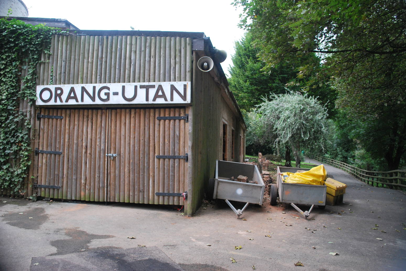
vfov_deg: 46.4
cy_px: 132
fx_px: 316
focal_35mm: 28
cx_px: 201
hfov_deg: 65.5
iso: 400
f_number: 3.5
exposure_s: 1/250
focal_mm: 18
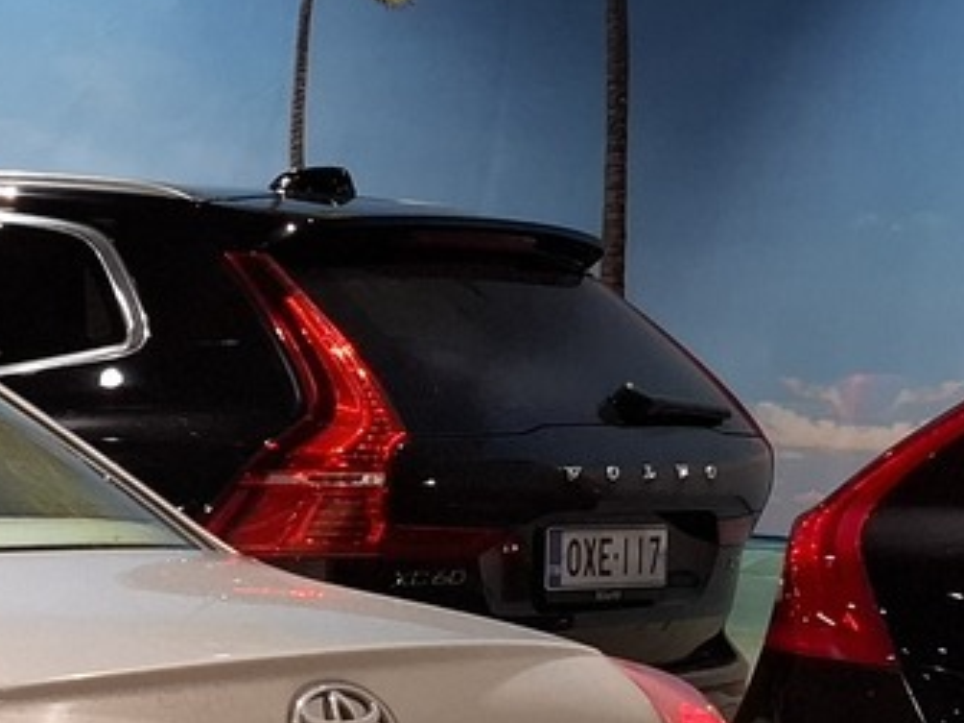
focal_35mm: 99
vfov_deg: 14.2
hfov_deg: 16.9
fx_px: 2756
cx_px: -688
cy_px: 1014
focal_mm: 5.54
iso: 320
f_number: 1.8
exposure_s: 1/100
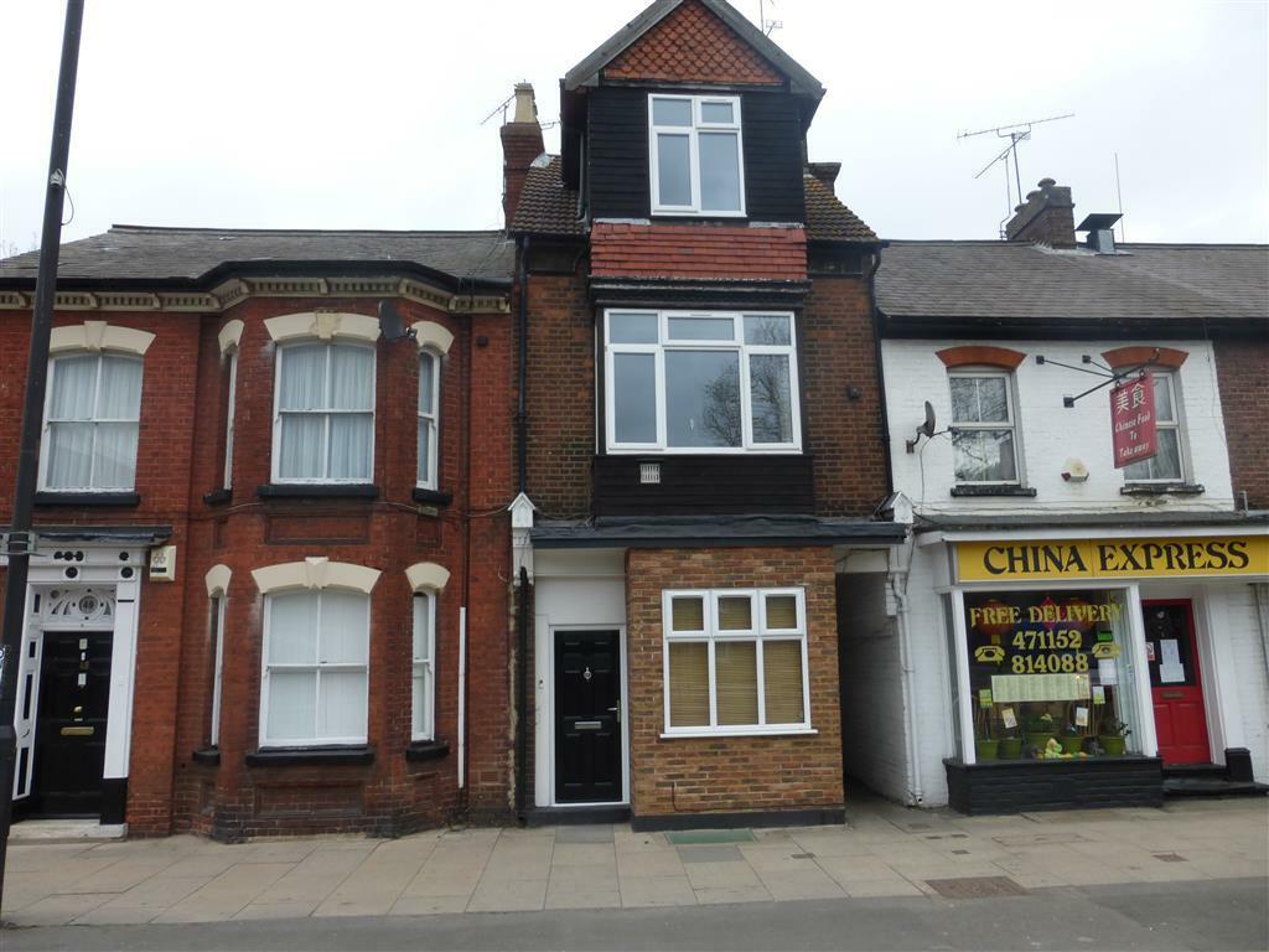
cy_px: 476
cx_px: 634
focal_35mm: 25
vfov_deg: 54.9
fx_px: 916
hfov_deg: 69.4
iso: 100
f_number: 4
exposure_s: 1/200
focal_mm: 4.3
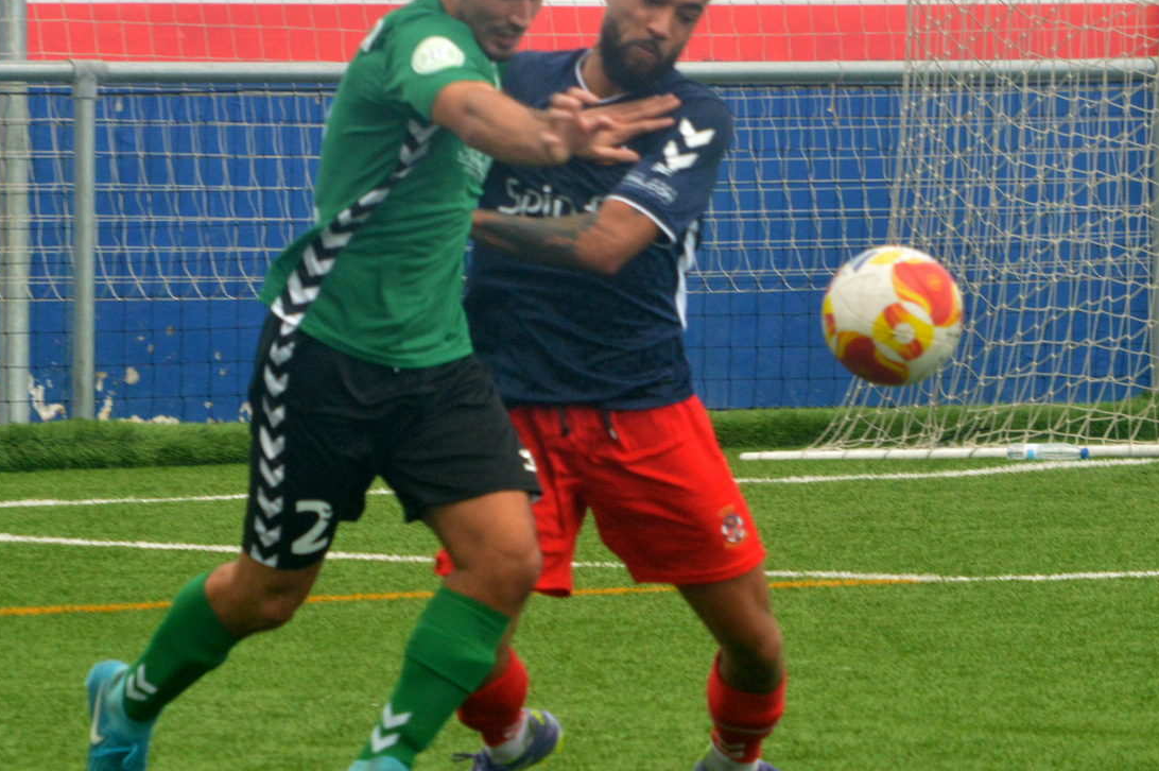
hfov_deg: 5.6
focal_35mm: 371
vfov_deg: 3.7
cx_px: 585
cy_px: 366
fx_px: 11933
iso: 800
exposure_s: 1/500
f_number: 13
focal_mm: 180
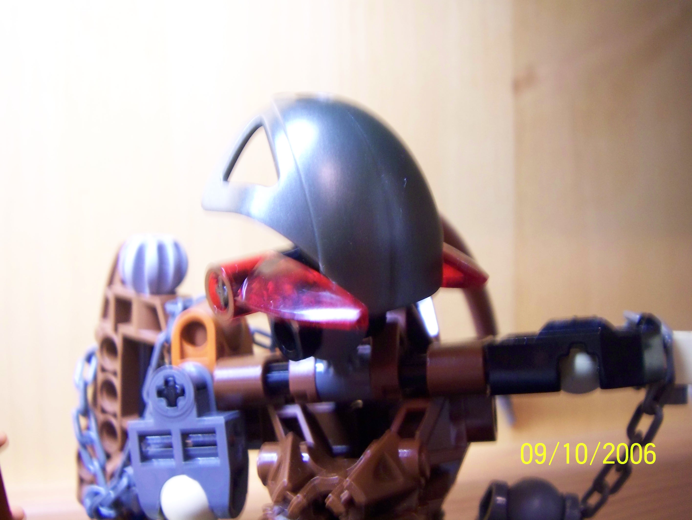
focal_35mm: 38
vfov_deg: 37.8
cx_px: 346
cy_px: 260
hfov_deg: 48.9
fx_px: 760
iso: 200
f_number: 3.9
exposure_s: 1/8
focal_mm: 6.3
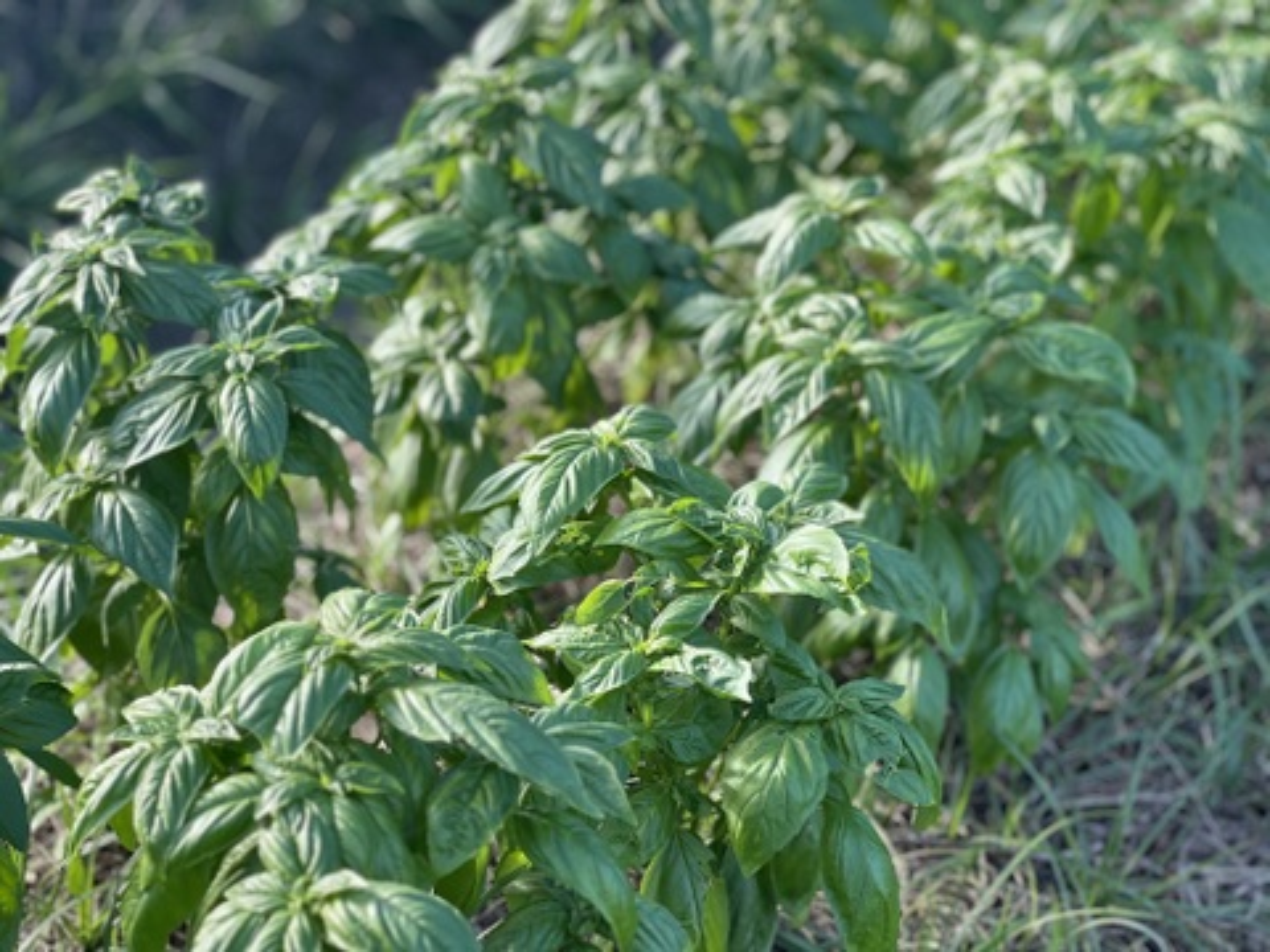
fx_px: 2825
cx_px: 635
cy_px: 476
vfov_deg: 19.1
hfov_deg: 25.3
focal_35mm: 77
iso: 50
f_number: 2.8
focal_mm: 9
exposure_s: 1/121
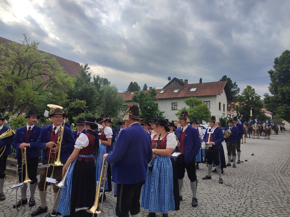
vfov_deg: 56.8
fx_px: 201
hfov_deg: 71.6
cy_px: 108
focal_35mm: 24
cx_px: 145
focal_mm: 5.89
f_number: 1.89
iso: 50
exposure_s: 1/1192
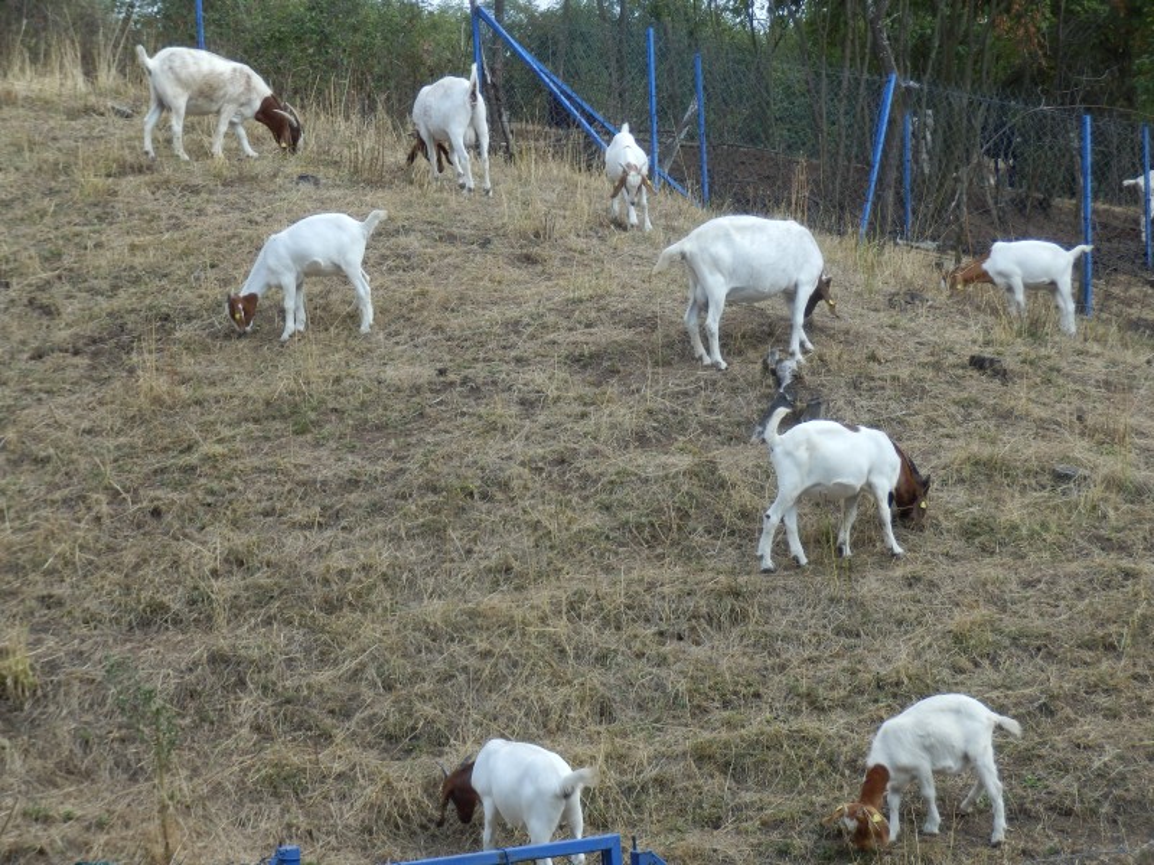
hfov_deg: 17.7
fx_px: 3700
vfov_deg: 13.3
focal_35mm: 111
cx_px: 577
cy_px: 432
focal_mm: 19.6
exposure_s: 1/125
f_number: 5.5
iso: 80
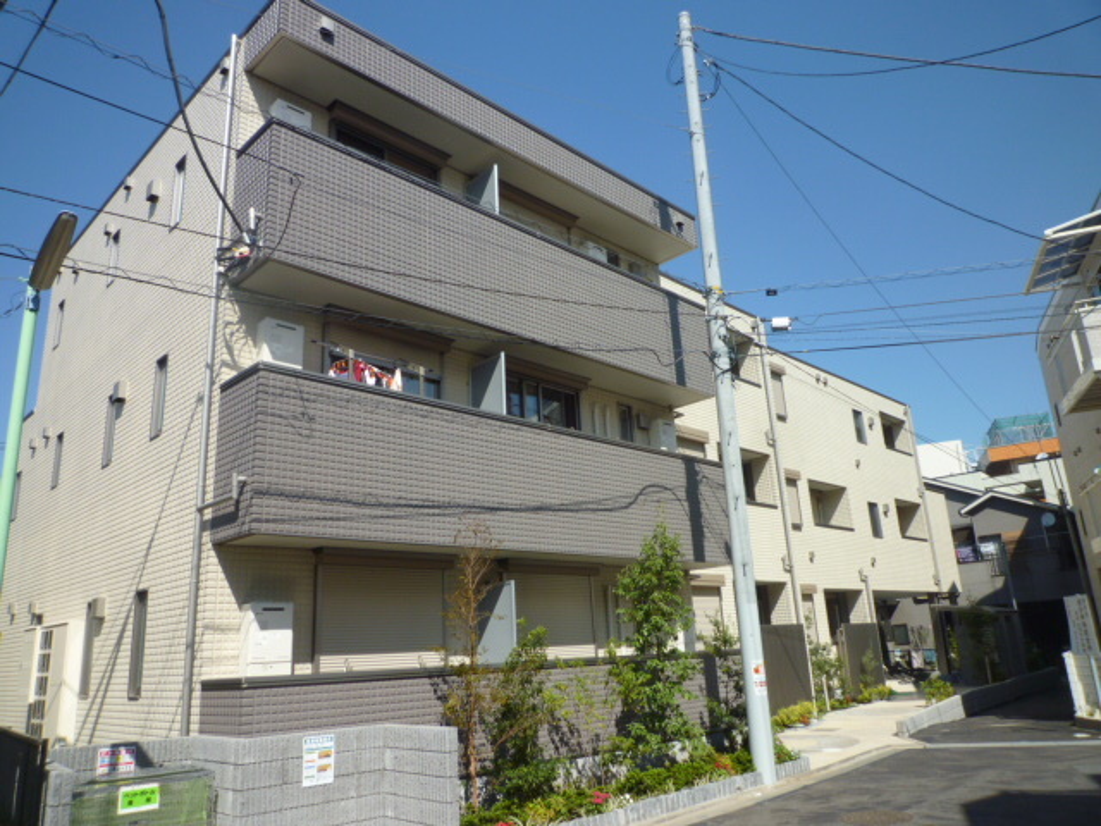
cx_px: 550
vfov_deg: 54.9
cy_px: 413
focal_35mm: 25
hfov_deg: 69.4
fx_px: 795
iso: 80
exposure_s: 1/500
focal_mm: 4.4
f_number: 4
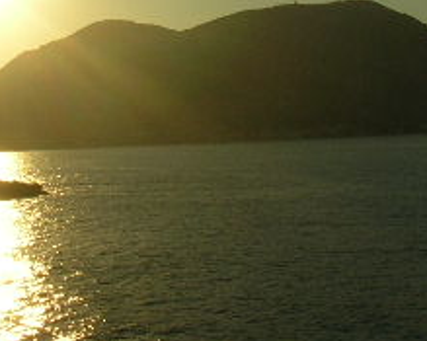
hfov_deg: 19.2
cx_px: 170
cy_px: 43
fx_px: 1263
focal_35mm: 100
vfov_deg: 15.2
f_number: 5.6
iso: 50
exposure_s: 1/1786
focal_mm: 5.8
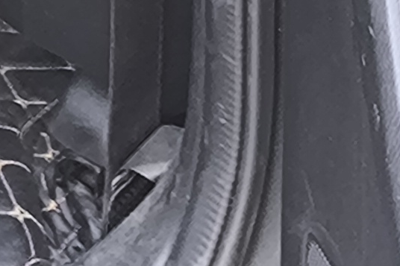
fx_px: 3265
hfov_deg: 6.7
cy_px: -734
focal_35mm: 294
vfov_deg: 4.4
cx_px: -548
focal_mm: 5.35
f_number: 1.7
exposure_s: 1/100
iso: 200
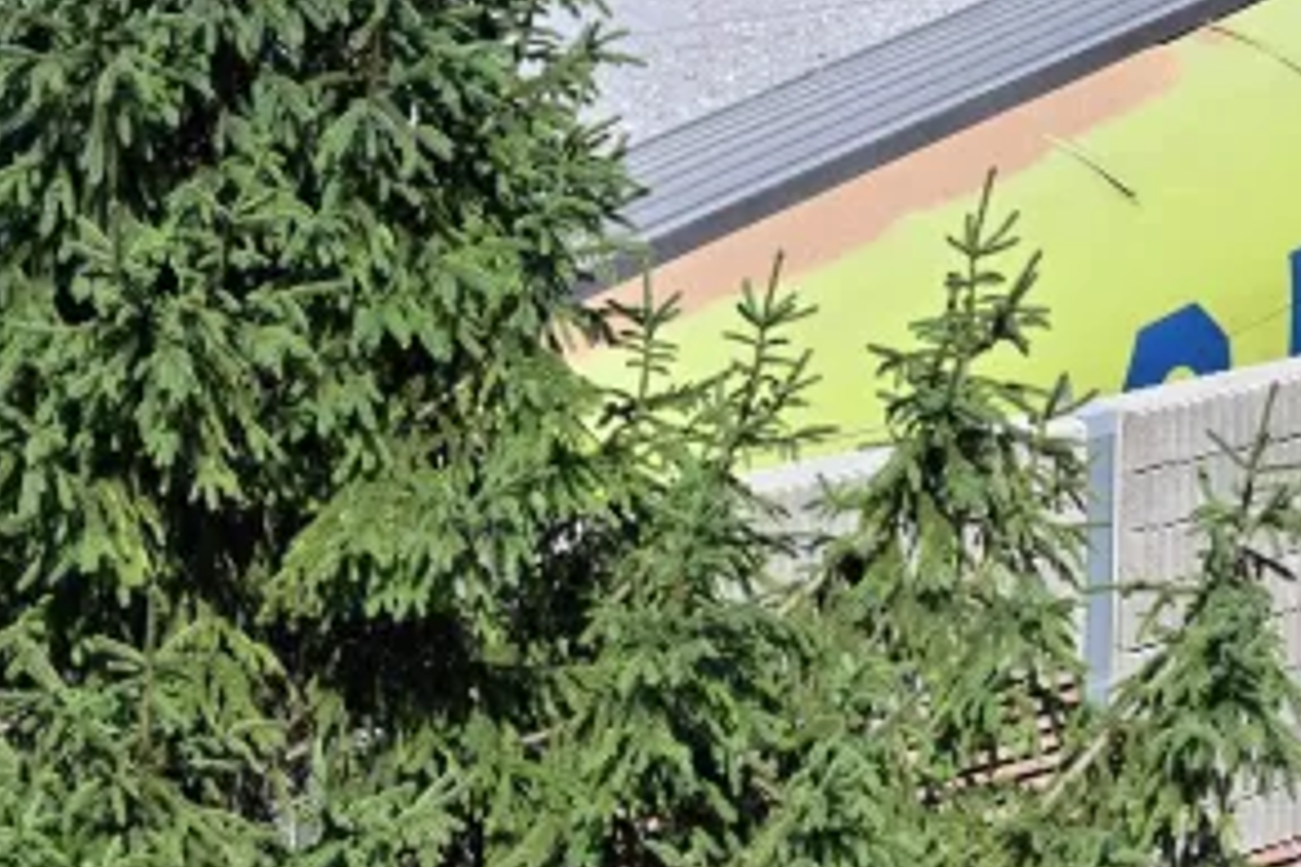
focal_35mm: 183
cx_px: 1502
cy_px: 409
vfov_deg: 7.5
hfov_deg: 11.1
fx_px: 6613
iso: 160
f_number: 5.6
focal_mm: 70
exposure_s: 1/2000
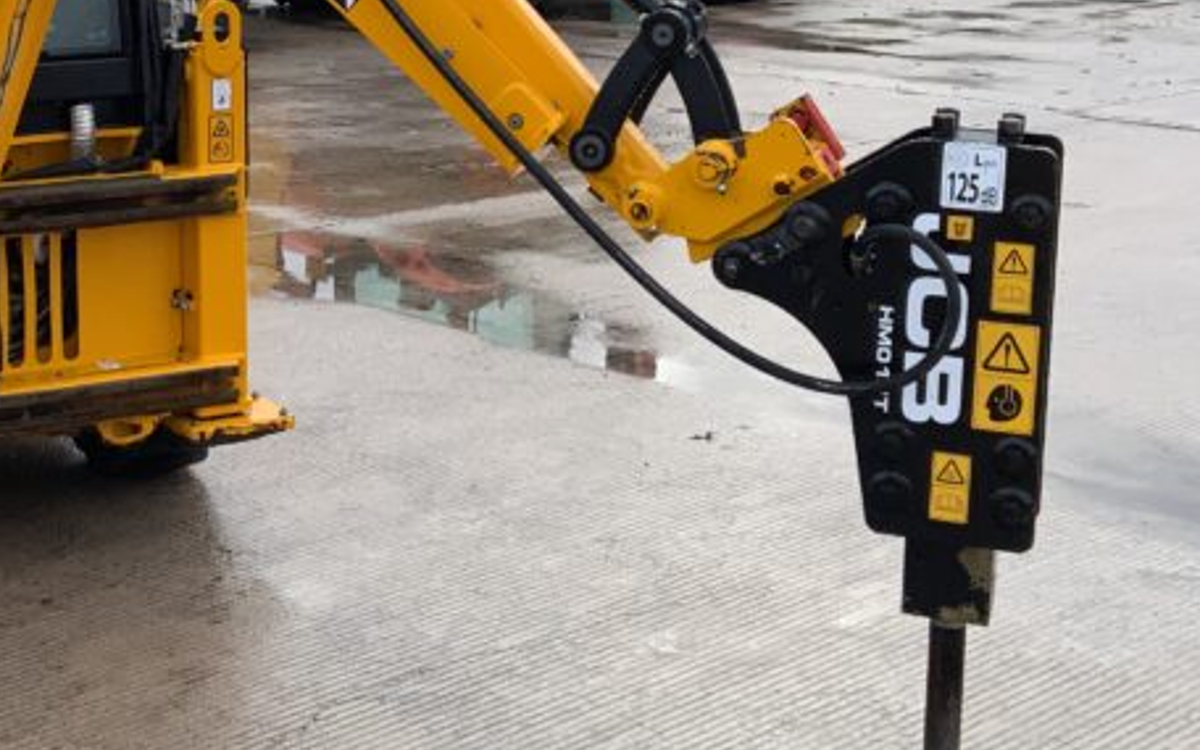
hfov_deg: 29.4
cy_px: 100
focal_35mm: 69
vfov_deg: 18.6
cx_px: 337
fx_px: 2257
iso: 16
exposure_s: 1/435
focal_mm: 3
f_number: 1.8
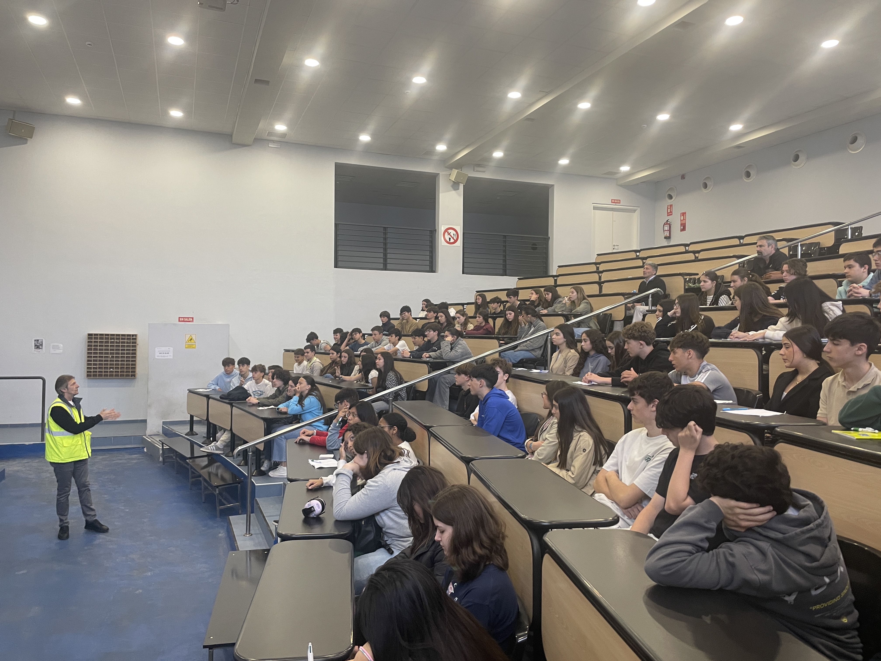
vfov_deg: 53.1
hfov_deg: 67.3
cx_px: 440
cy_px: 330
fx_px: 662
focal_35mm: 26
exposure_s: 1/50
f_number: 1.6
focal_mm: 4.2
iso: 125
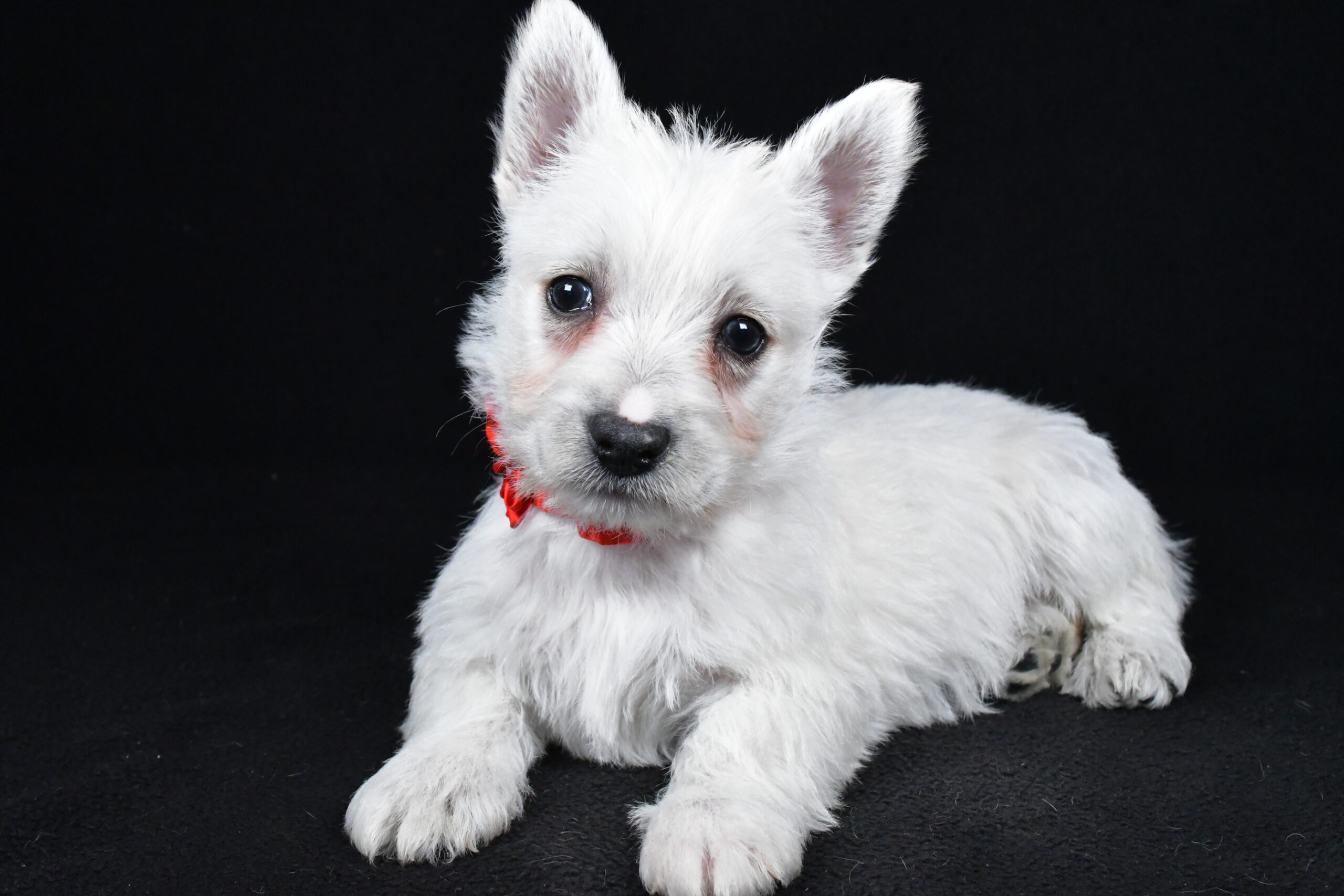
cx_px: 672
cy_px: 448
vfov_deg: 31.9
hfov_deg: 46.4
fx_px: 1568
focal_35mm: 42
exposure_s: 1/1000
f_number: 9
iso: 6400
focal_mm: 28
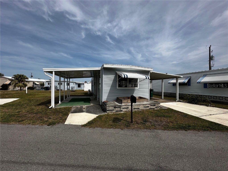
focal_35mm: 14
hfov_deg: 102.1
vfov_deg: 85.7
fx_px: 92
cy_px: 86
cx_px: 114
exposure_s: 1/3205
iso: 50
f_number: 2.2
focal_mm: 2.22
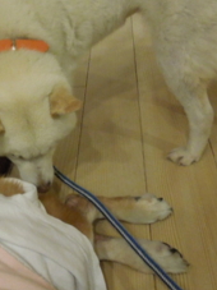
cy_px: 125
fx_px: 368
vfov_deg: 42.9
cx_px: 46
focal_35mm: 44
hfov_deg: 32.0
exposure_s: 1/30
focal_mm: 4.5
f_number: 3.3
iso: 1250
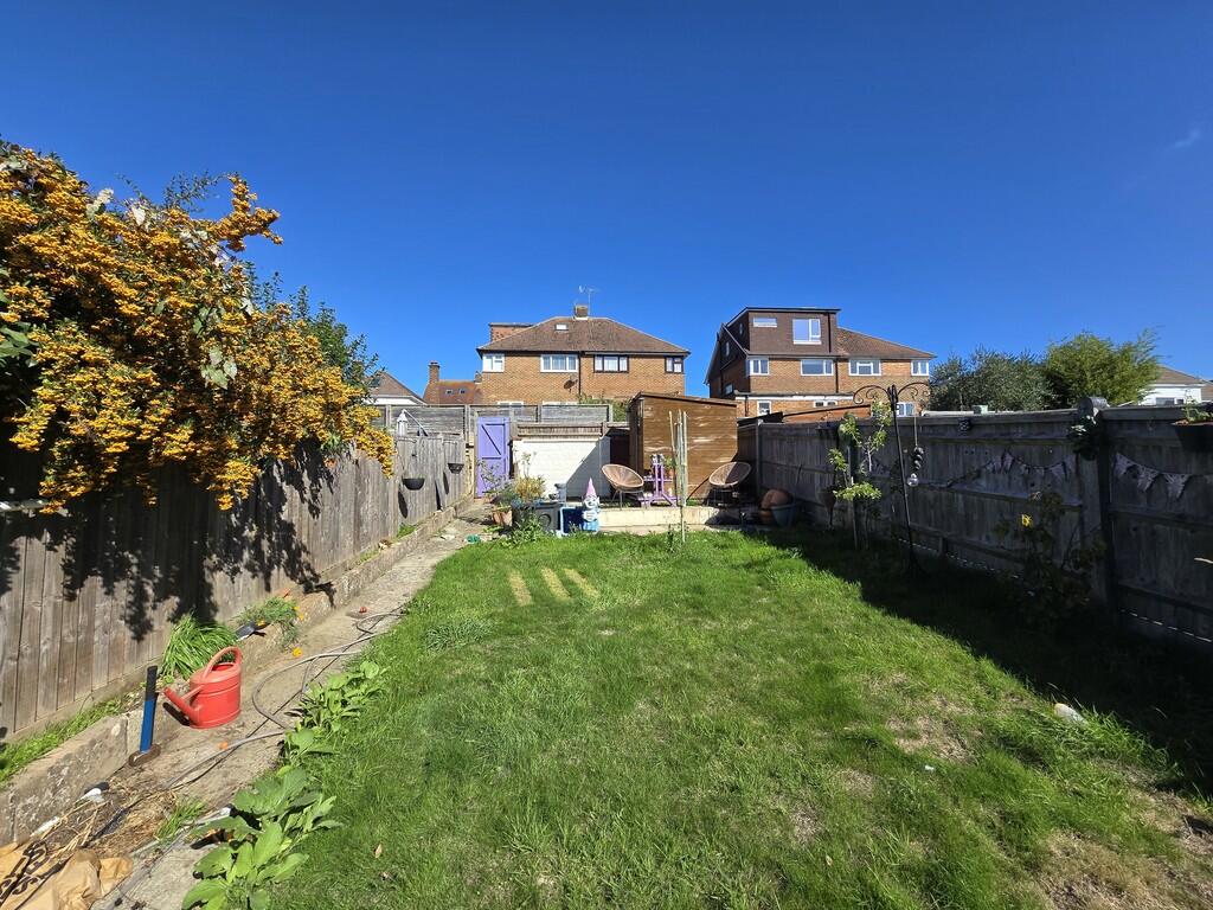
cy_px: 455
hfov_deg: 106.2
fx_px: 456
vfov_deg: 89.9
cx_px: 606
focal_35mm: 13
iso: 50
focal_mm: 2.2
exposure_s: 1/2099
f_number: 2.2
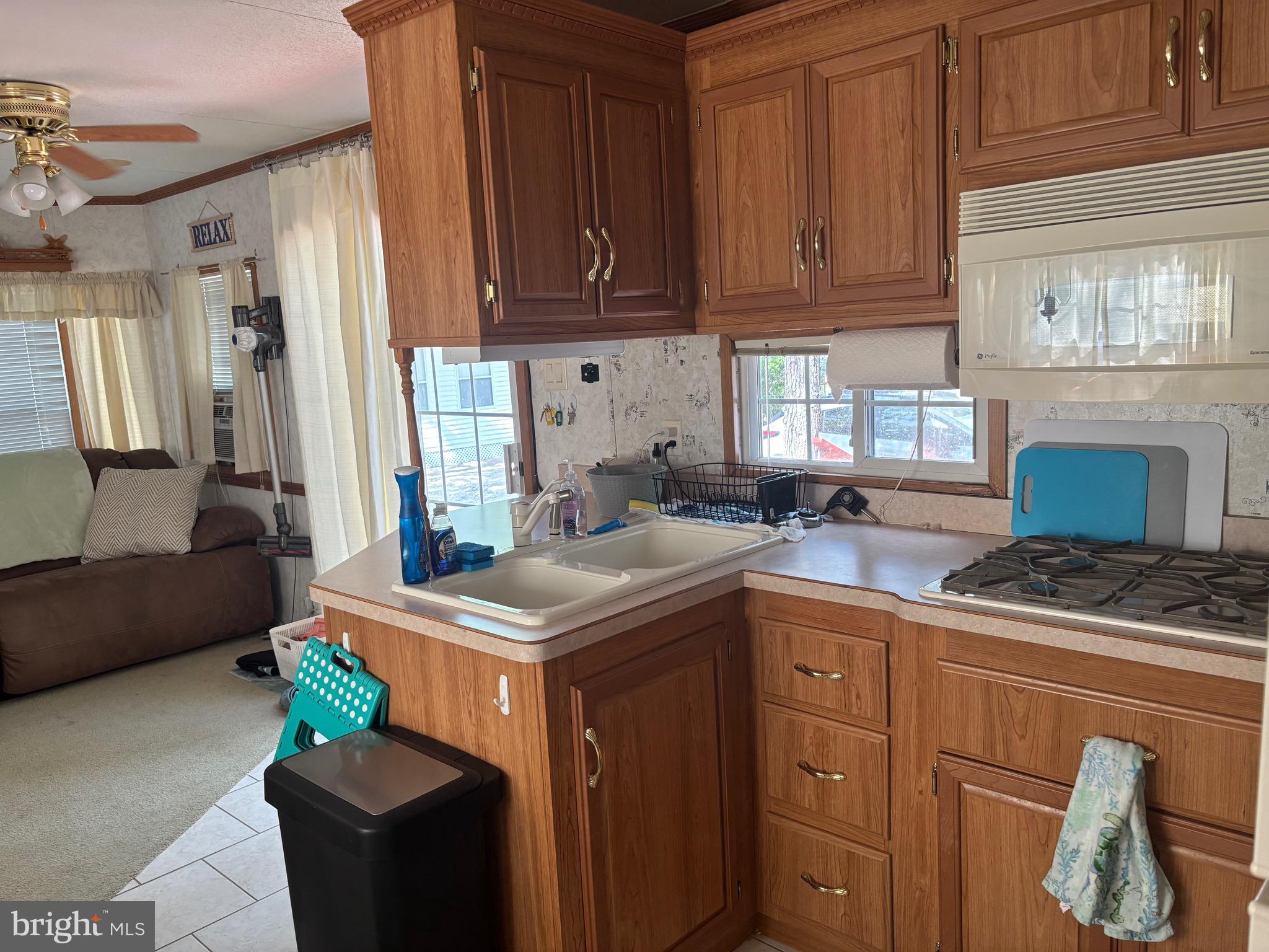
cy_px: 476
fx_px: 953
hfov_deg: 67.3
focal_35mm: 26
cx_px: 634
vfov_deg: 53.1
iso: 125
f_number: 1.6
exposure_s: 1/120
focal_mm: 5.96
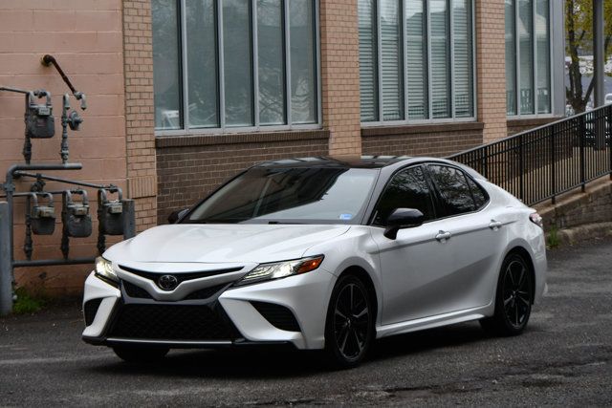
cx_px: 306
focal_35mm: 138
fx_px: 2346
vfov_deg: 9.9
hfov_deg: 14.9
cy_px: 204
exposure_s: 1/250
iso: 250
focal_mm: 92
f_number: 5.6
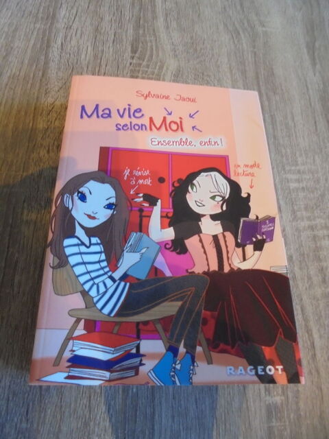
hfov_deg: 53.1
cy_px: 220
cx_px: 164
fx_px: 329
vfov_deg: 67.3
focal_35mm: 26
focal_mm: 4.6
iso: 400
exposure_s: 1/30
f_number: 3.5
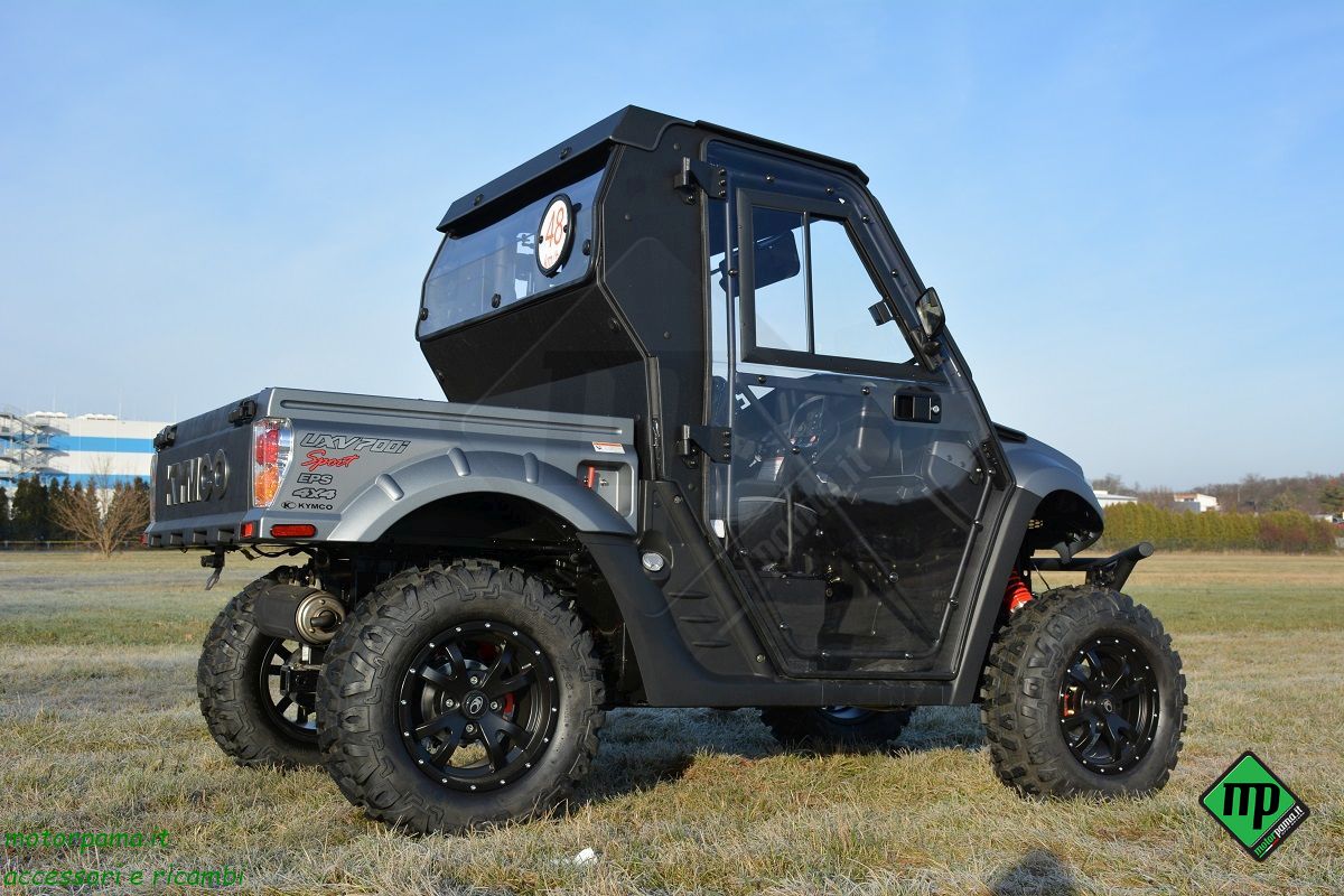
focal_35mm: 40
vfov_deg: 33.0
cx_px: 672
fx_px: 1512
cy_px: 448
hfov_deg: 47.9
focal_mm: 27
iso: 160
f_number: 8
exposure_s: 1/250
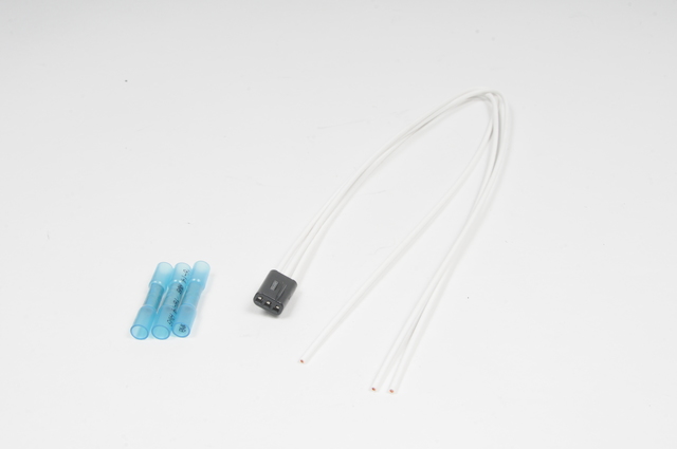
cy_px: 224
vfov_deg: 21.5
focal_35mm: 63
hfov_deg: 31.9
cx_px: 338
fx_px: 1183
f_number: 19
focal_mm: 42
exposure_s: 1/180
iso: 400
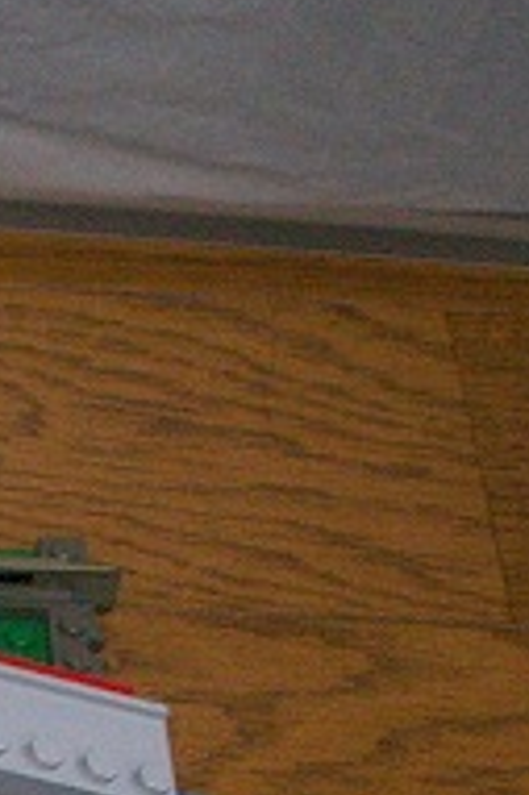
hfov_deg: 8.0
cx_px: -629
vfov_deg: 12.4
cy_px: 982
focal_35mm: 161
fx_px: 3555
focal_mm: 7.7
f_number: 3.5
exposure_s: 1/10
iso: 160
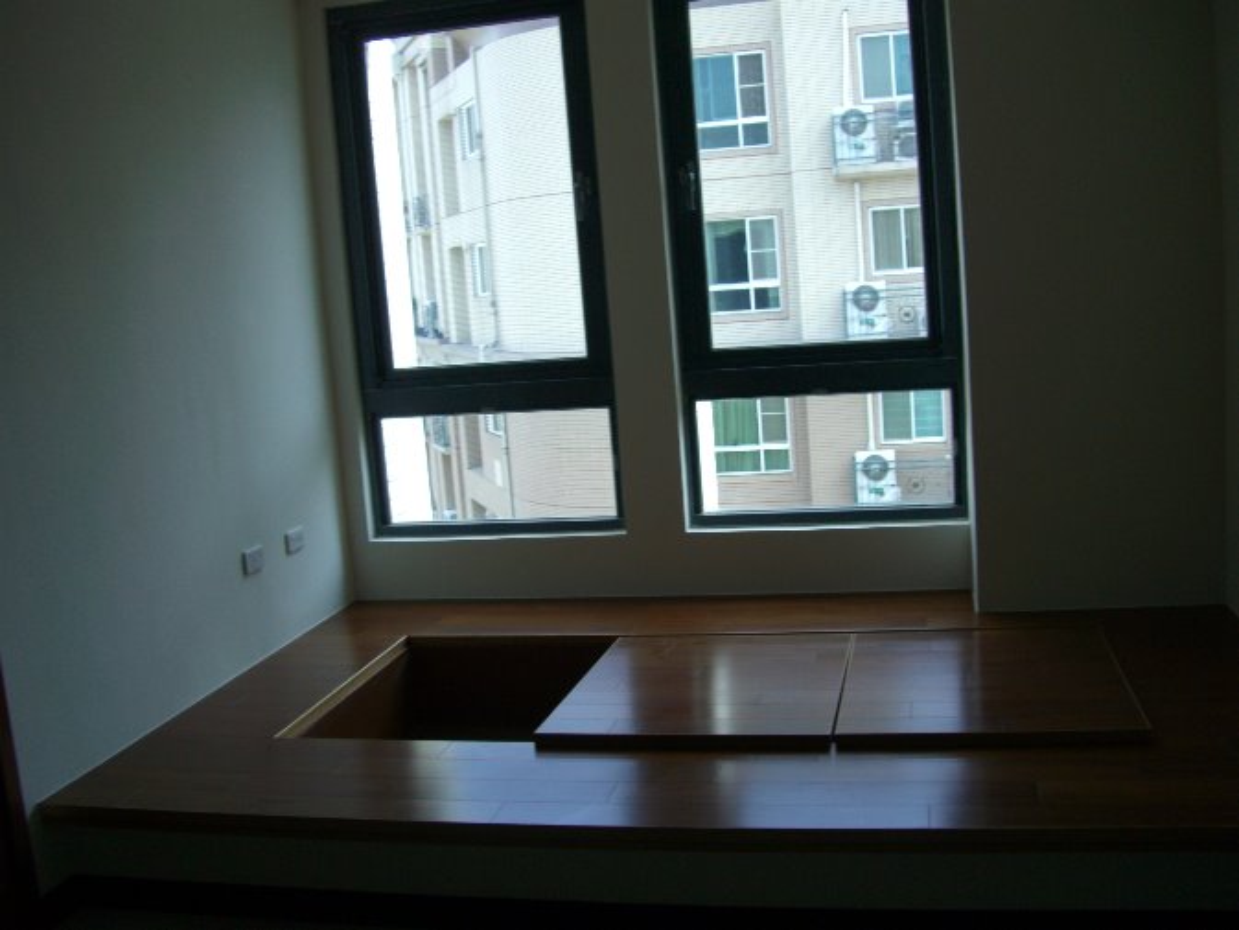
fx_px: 1360
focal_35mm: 38
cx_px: 620
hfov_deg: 49.0
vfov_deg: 37.7
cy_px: 465
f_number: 2.8
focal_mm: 7.9
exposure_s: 1/200
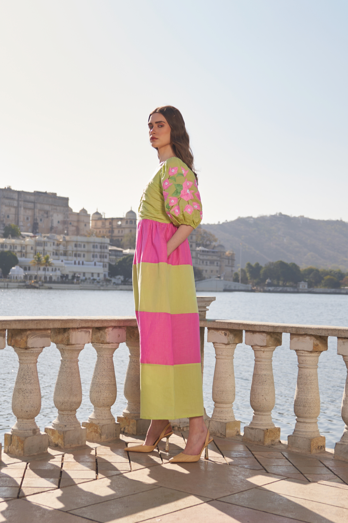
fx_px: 537
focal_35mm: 37
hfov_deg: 35.9
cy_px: 262
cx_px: 174
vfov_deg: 51.9
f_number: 2.8
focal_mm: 25
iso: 50
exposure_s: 1/1000
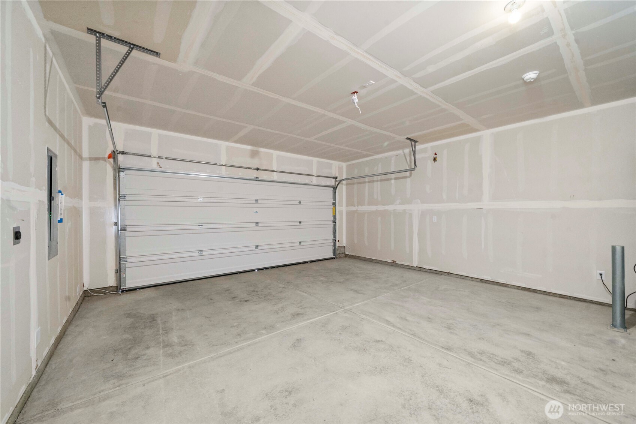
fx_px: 230
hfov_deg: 108.3
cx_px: 318
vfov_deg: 85.4
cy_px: 212
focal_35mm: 13
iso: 1000
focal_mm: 13
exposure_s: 1/60
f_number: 8
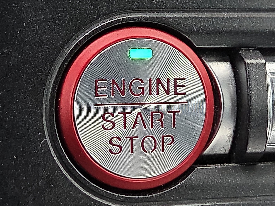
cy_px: 103
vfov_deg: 11.3
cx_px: 138
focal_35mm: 131
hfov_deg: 15.1
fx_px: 1041
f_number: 1.8
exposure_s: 1/59.2
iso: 73
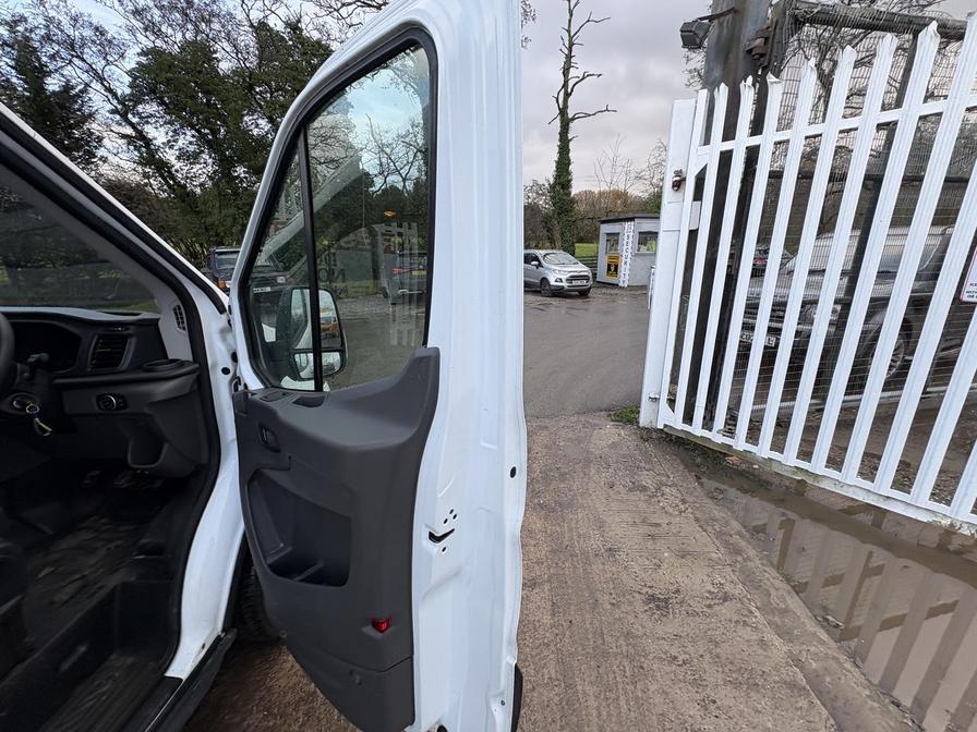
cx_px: 488
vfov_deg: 85.7
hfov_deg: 102.1
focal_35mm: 14
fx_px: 395
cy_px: 366
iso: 40
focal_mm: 2.22
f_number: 2.2
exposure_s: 1/157
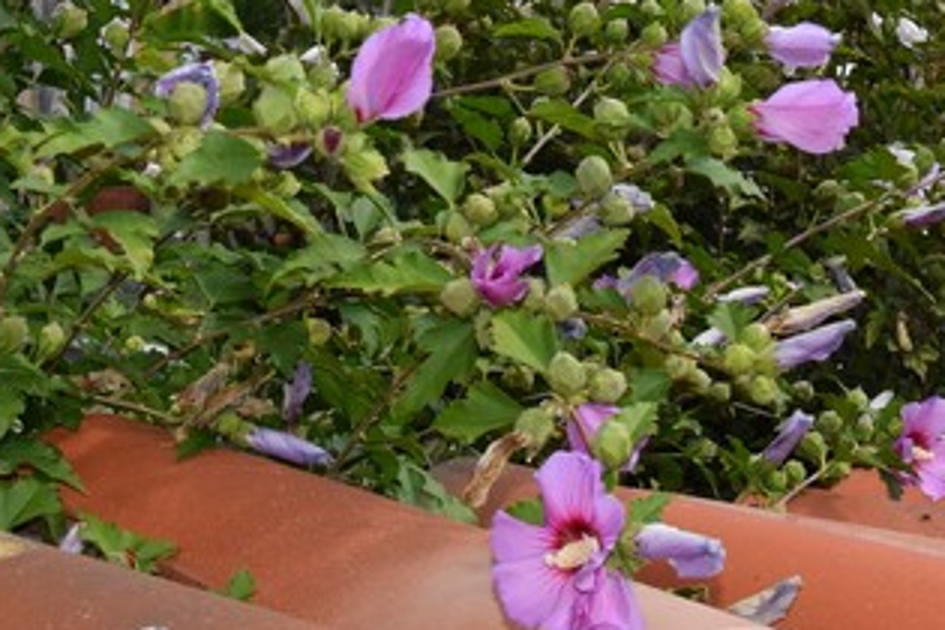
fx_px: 3596
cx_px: 513
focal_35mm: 137
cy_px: -390
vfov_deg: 9.6
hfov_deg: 15.0
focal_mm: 24
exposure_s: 1/200
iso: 100
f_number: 7.1
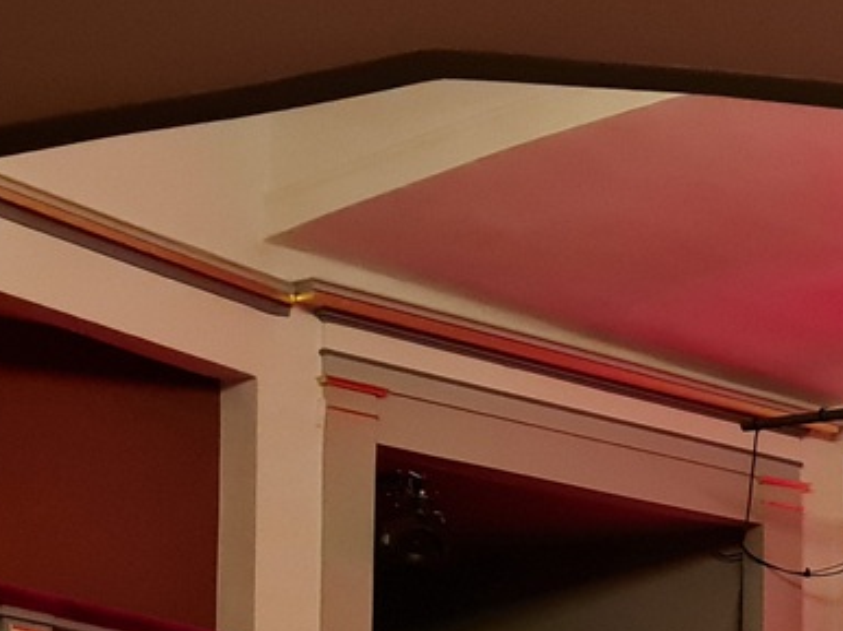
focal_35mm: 97
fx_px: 2361
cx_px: 1540
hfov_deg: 16.7
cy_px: 773
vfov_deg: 14.7
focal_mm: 5.4
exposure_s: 1/50
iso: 500
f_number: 1.8
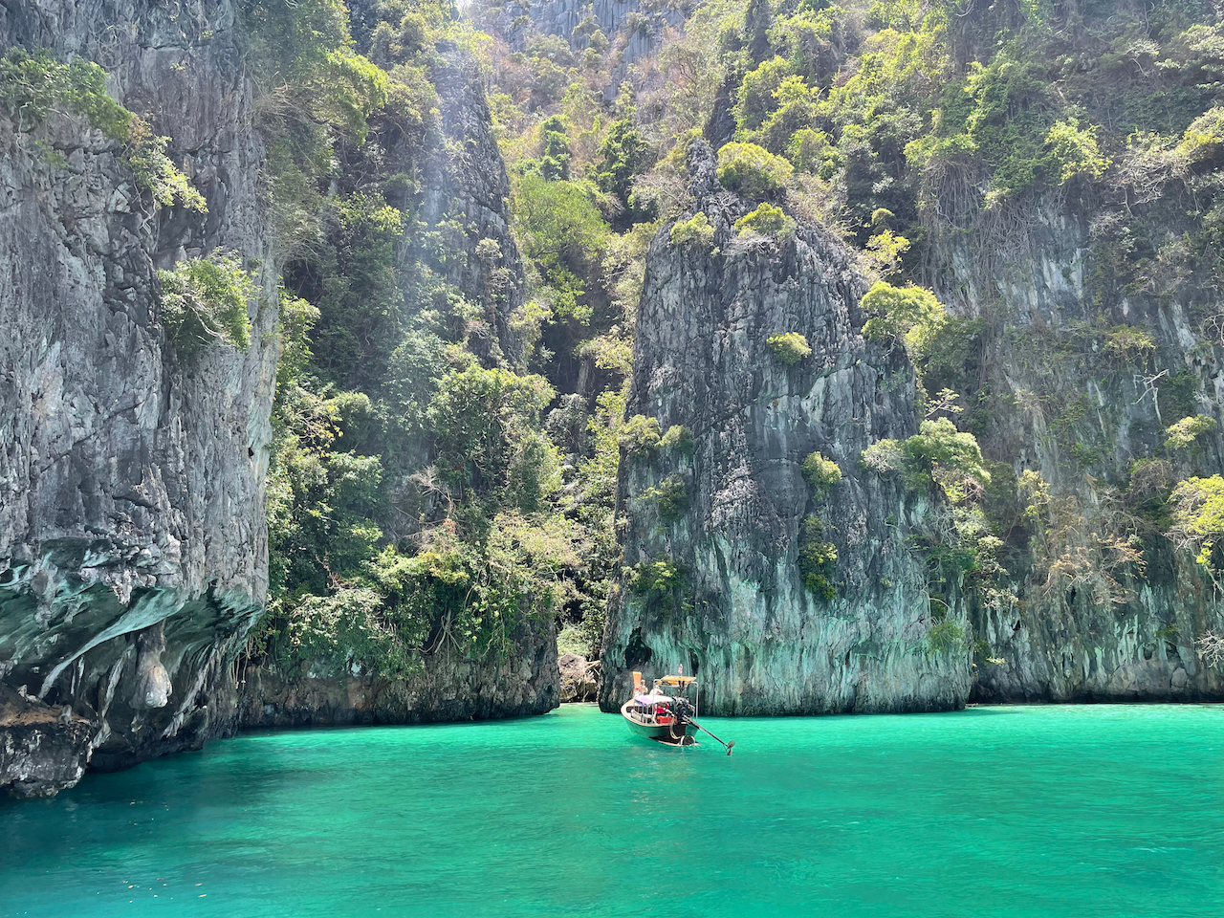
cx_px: 612
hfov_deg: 67.3
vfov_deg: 53.1
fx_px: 919
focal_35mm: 26
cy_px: 459
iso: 32
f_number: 1.6
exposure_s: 1/703
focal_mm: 4.2
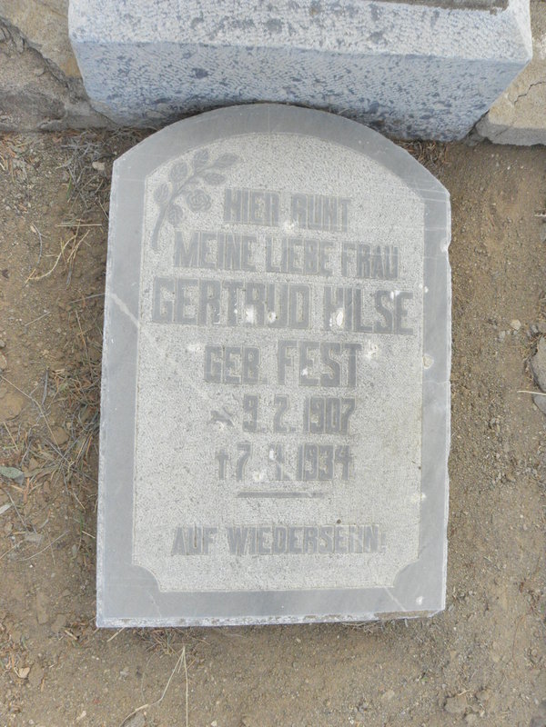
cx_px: 273
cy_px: 364
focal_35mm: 26
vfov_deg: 67.3
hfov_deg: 53.1
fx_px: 547
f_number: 6.3
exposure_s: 1/200
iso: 200
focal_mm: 4.6
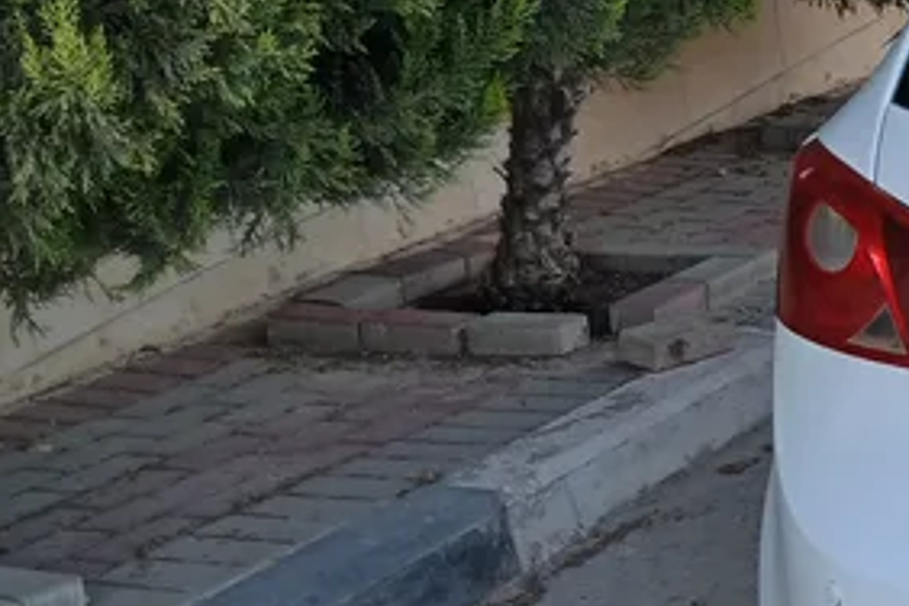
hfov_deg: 18.9
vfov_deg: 14.9
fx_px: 2323
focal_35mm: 92
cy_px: 309
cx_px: 1441
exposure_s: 1/201
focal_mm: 3.98
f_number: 1.8
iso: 20
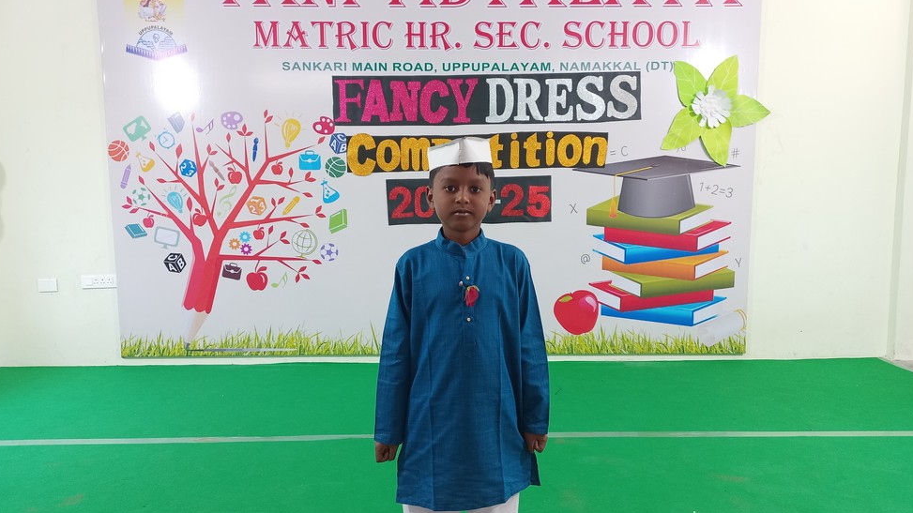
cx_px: 448
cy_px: 289
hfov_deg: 67.9
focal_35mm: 28
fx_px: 678
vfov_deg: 41.4
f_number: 1.8
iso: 200
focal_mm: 4.6
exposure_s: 1/33.3
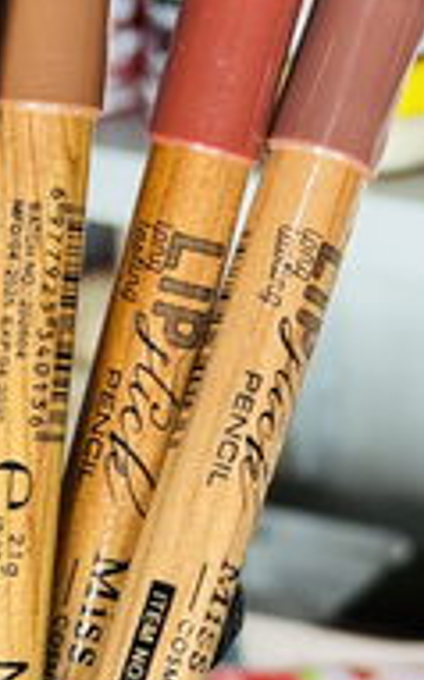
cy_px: 226
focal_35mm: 142
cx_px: -125
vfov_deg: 14.7
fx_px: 2631
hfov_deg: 9.1
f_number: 1.78
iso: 100
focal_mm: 6.76
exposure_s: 1/100
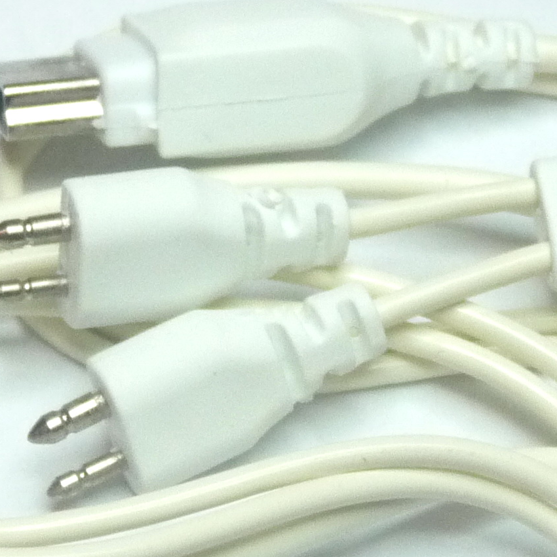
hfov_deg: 8.9
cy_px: 287
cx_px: 201
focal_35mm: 196
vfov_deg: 8.9
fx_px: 3568
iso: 250
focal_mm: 9.3
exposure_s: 1/40
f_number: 4.3
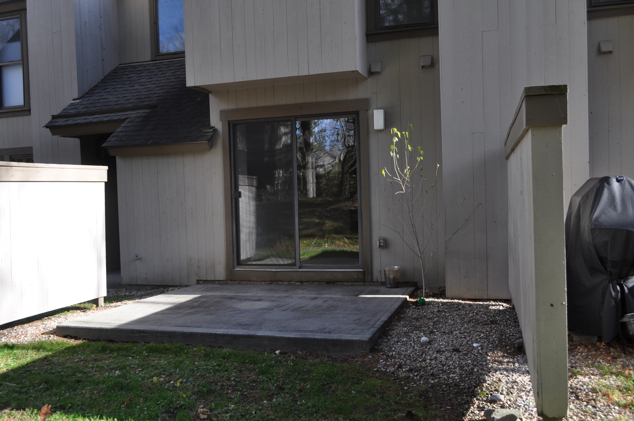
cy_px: 210
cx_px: 317
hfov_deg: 57.3
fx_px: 580
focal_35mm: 33
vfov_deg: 39.9
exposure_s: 1/160
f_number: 6.3
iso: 200
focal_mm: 22
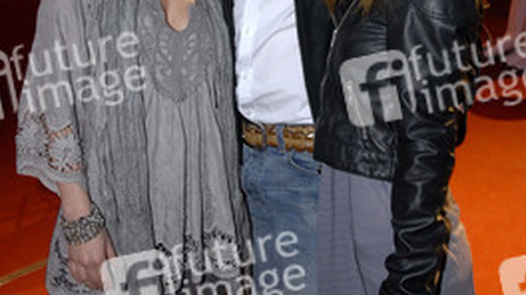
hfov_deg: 33.9
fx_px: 864
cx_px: 263
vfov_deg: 18.7
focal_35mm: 62
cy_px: -20
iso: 500
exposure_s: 1/15
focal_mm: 26
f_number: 5
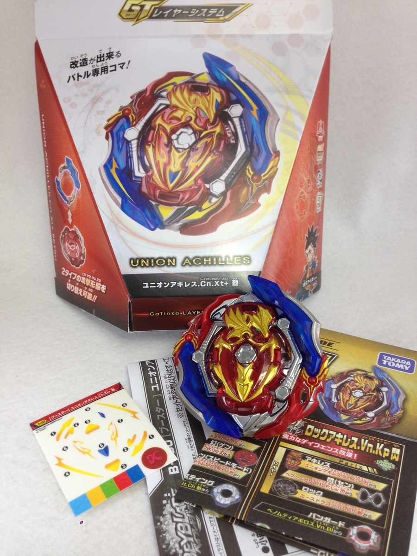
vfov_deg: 55.4
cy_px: 278
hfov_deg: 42.9
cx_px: 208
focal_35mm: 33
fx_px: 530
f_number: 2.4
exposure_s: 1/30
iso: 50
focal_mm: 4.12
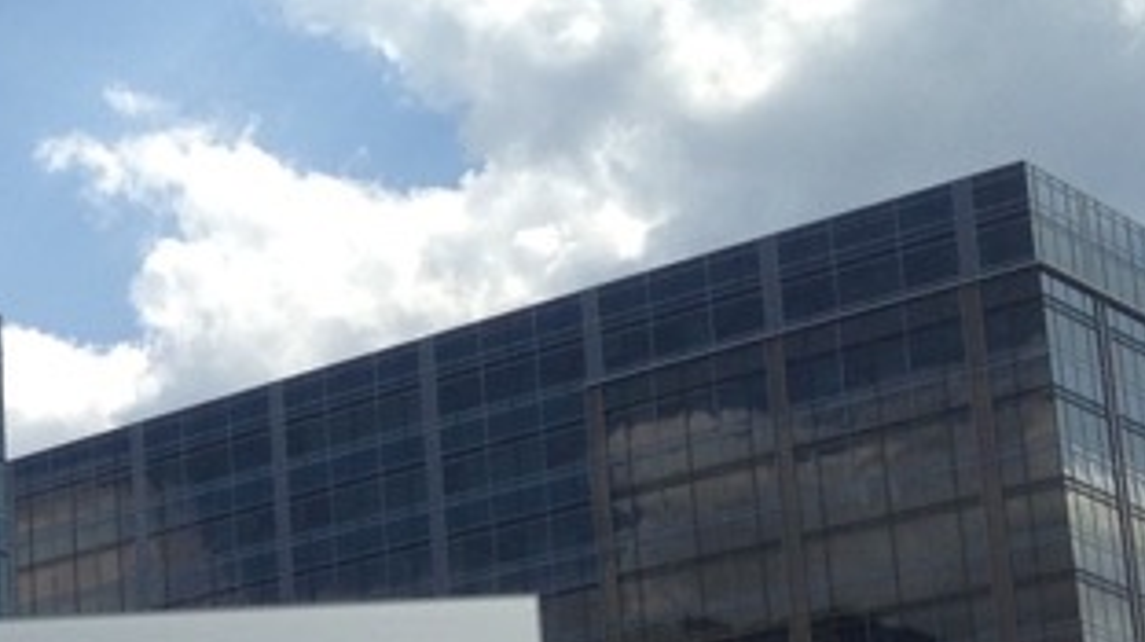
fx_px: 3580
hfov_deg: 17.2
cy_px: 583
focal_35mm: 118
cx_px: -275
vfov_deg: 10.2
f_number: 2.4
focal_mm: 4.13
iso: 50
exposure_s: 1/2463
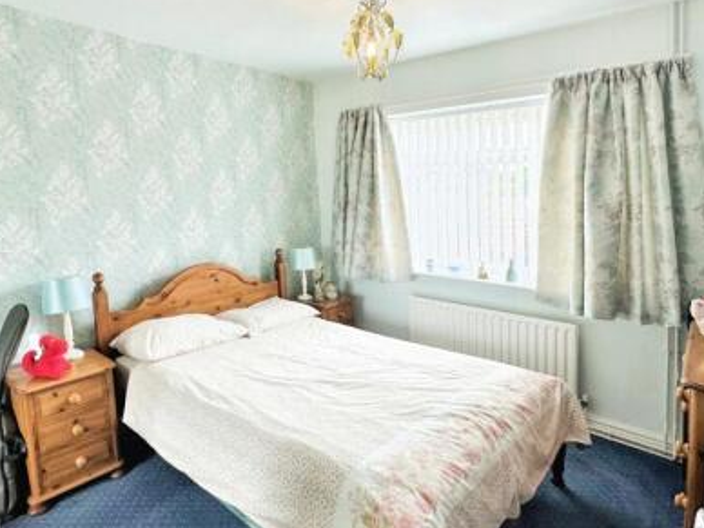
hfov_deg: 78.1
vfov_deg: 63.2
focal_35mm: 21
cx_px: 283
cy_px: 300
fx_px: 427
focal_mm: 2.22
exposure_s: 1/100
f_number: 2.2
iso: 64
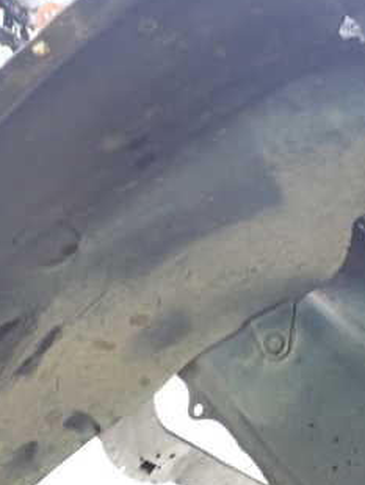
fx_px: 814
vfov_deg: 33.2
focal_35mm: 58
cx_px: 282
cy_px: 242
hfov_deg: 24.9
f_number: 2.3
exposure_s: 1/30
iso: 400
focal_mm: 5.4
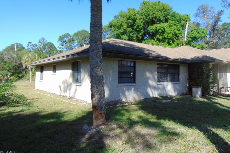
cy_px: 65
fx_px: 172
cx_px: 117
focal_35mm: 27
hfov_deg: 67.4
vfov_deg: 47.8
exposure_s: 1/800
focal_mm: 4.5
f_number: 3
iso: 80
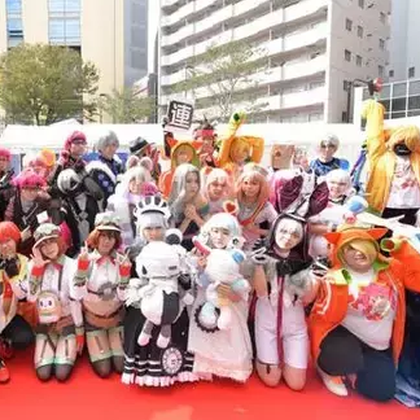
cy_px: 181
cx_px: 114
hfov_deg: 66.1
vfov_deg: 69.3
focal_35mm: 22
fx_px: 302
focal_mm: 14
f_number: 8
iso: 250
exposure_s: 1/200
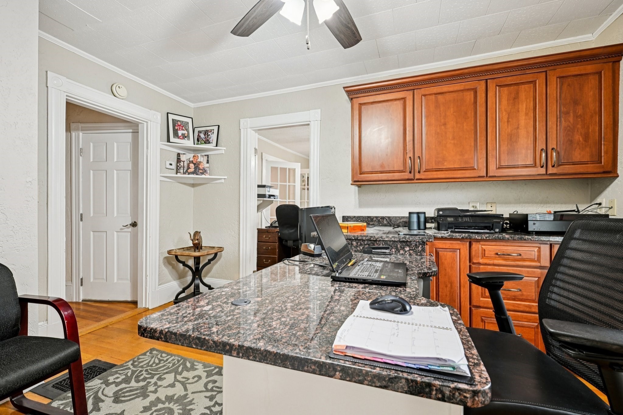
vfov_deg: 73.7
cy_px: 208
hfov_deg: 96.7
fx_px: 277
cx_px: 312
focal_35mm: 16
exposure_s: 1/6
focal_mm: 16
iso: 400
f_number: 8
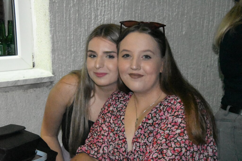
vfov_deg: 18.2
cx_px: 121
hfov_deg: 27.0
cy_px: 80
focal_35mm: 75
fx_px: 504
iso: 51200
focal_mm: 50
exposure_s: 1/80
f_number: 13
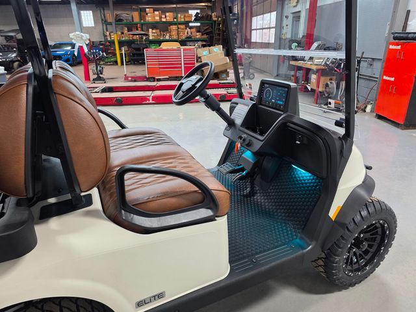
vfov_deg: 58.9
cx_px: 208
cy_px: 156
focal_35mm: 23
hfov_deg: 73.9
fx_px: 276
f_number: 1.7
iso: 200
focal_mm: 6.3
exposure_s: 1/120
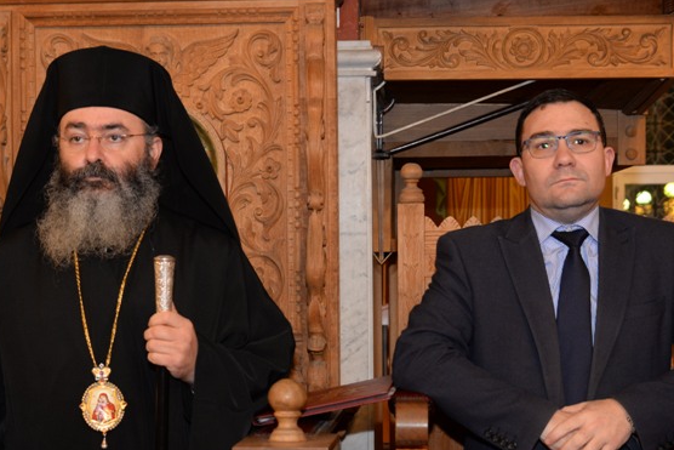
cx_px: 335
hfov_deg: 26.6
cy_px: 267
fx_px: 1423
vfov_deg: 17.9
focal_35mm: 76
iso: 1000
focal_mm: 44
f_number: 5
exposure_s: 1/40
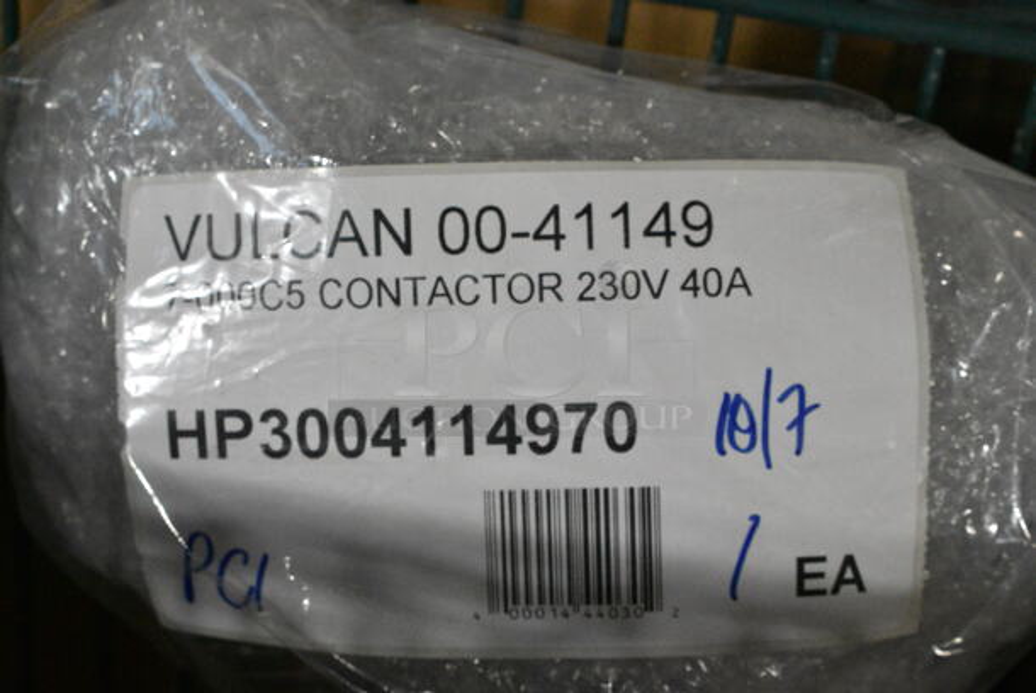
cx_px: 518
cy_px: 346
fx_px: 1815
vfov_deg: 21.6
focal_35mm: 63
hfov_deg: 31.9
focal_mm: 42
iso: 6400
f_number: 11
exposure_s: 1/500
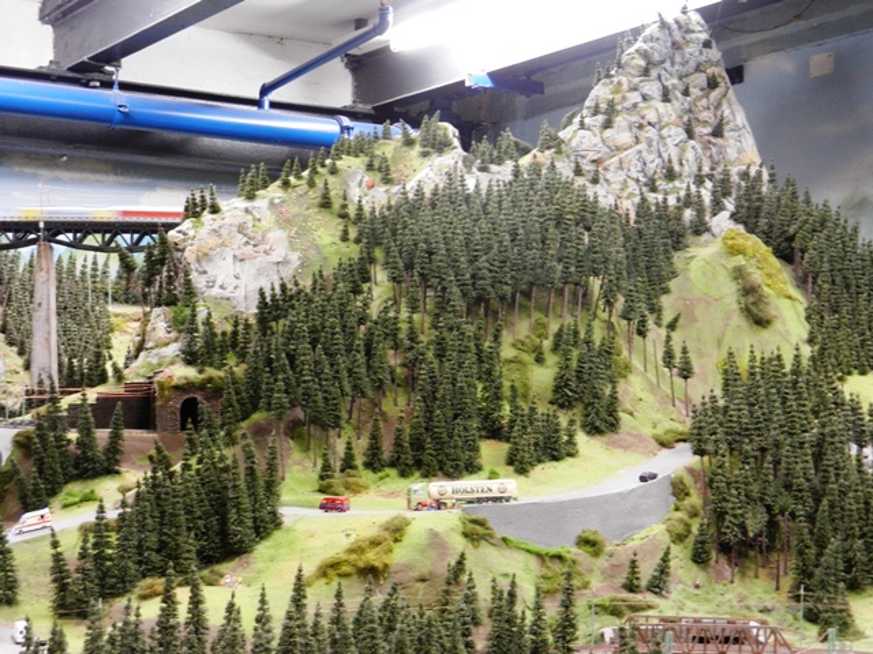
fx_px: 1513
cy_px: 327
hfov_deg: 32.2
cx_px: 436
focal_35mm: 60
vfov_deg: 24.4
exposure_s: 1/8
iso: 400
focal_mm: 10.9
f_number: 4.5
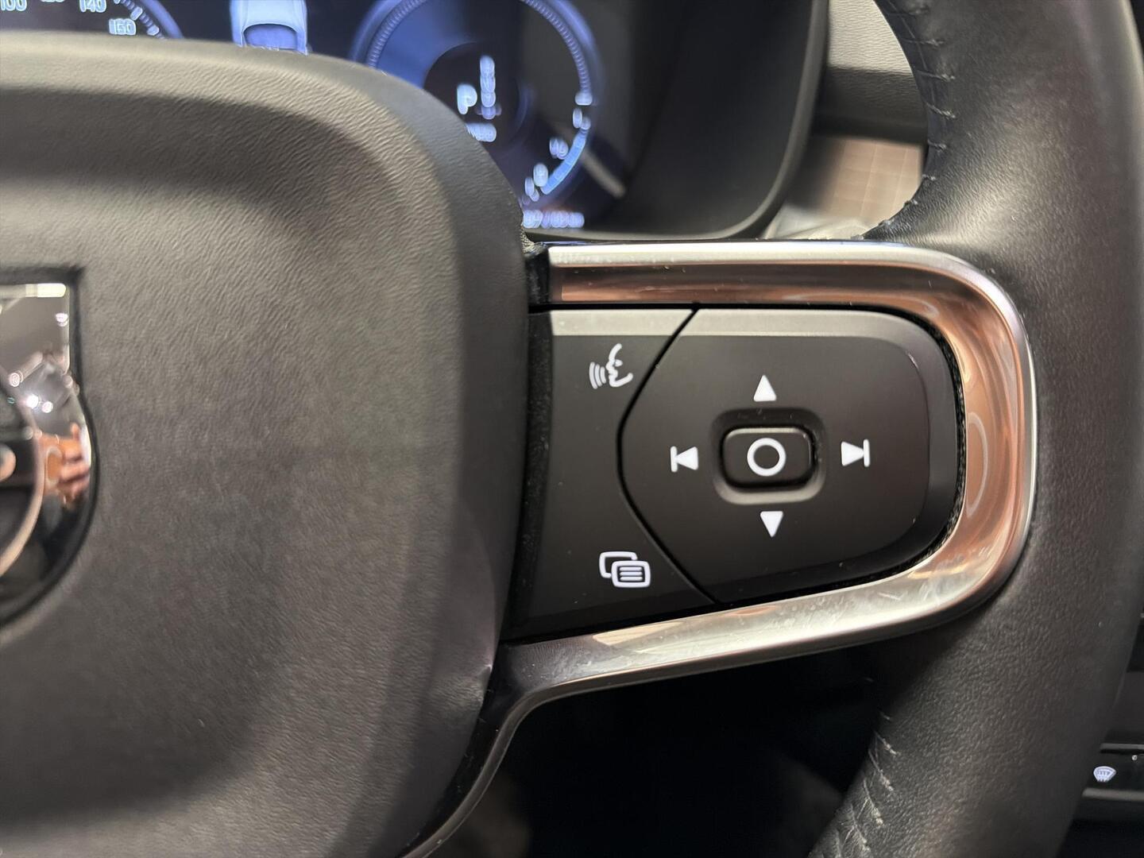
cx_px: 572
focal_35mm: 24
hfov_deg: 71.6
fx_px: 793
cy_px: 429
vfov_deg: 56.8
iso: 800
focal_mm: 6.76
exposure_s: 1/33
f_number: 1.78
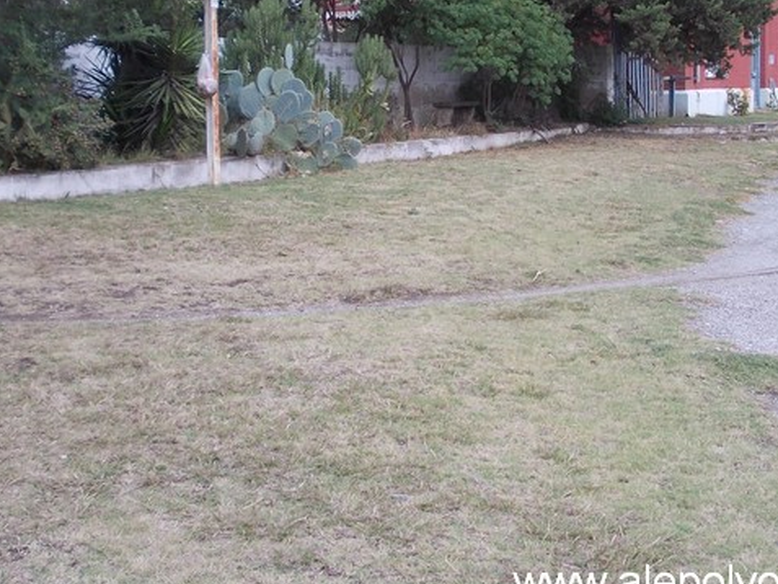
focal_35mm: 61
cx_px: 462
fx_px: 1371
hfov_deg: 31.6
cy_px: 175
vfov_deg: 23.9
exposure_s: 1/100
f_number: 3.1
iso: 80
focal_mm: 5.3
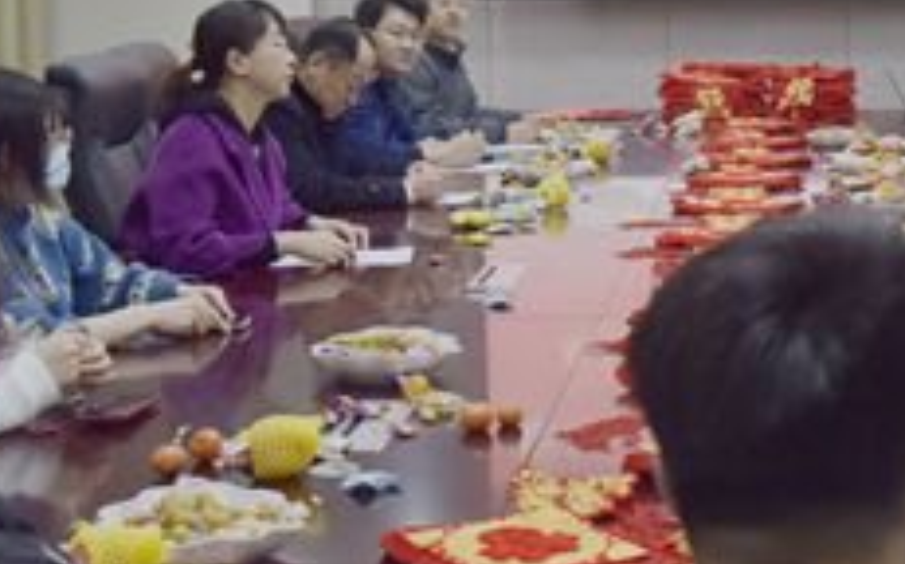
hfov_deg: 25.0
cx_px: 678
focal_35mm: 82
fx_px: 2021
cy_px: 47
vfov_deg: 15.7
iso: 800
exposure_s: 1/125
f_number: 5.6
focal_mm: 31
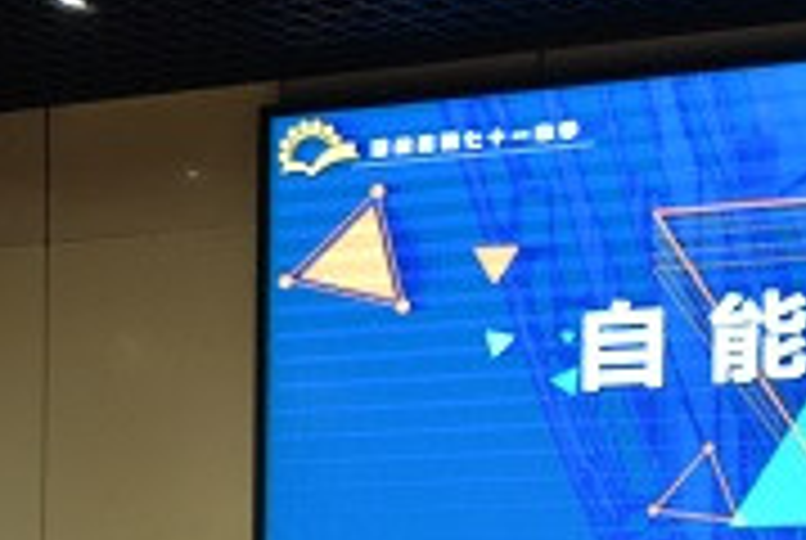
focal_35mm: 107
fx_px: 2400
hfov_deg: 16.8
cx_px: 1306
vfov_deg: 12.3
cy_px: 765
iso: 800
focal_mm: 32
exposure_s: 1/100
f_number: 3.2
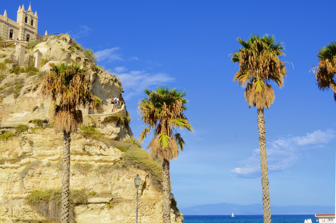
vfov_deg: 29.7
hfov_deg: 43.7
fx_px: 419
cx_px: 168
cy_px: 112
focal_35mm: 45
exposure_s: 1/250
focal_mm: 30
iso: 400
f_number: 16
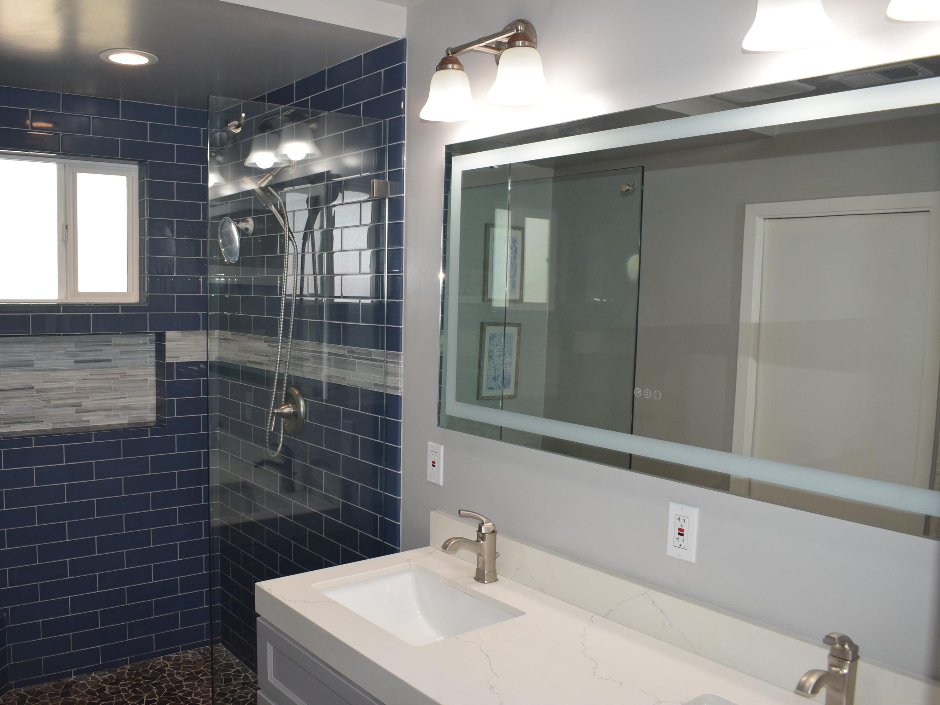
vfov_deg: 46.8
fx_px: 815
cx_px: 410
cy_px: 344
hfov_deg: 59.8
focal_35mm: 30
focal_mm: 18
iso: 500
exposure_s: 1/125
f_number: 5.6
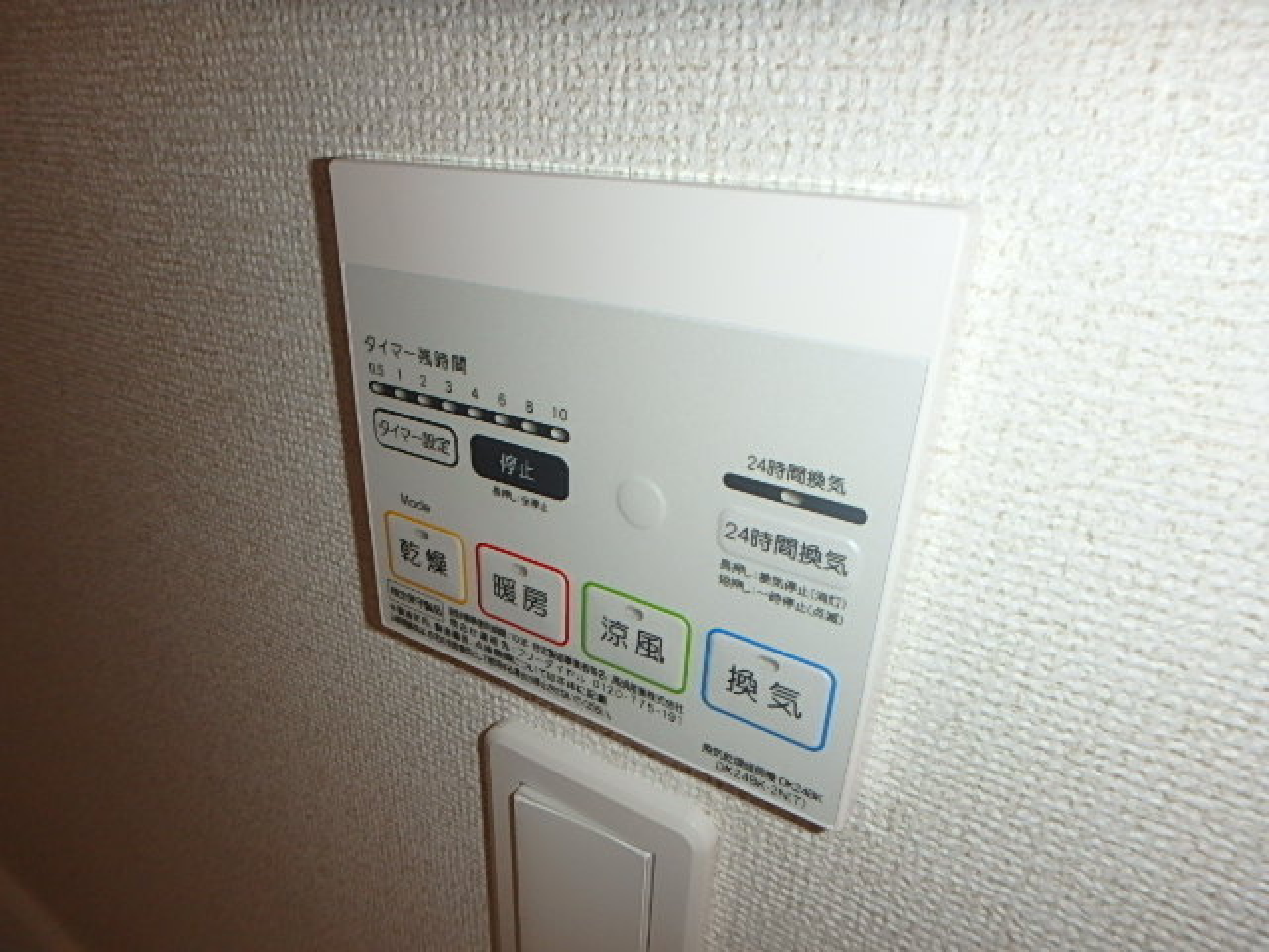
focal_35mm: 21
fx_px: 770
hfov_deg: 79.0
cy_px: 476
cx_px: 634
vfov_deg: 63.4
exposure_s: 1/30
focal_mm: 3.7
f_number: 3.5
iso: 200
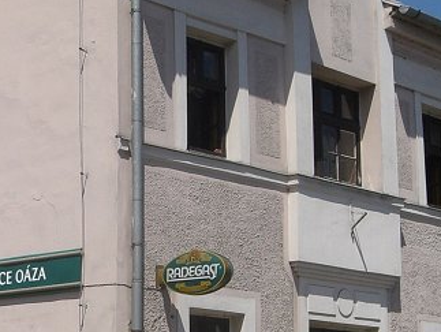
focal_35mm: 94
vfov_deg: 15.7
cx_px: 53
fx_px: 1199
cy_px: 251
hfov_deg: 20.5
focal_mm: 6.3
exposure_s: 1/1250
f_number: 4.4
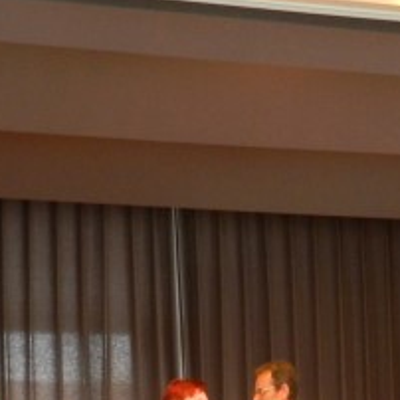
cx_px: 335
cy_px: 481
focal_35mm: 112
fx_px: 1464
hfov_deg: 15.4
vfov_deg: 15.0
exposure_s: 1/25
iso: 360
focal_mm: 5.6
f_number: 3.7
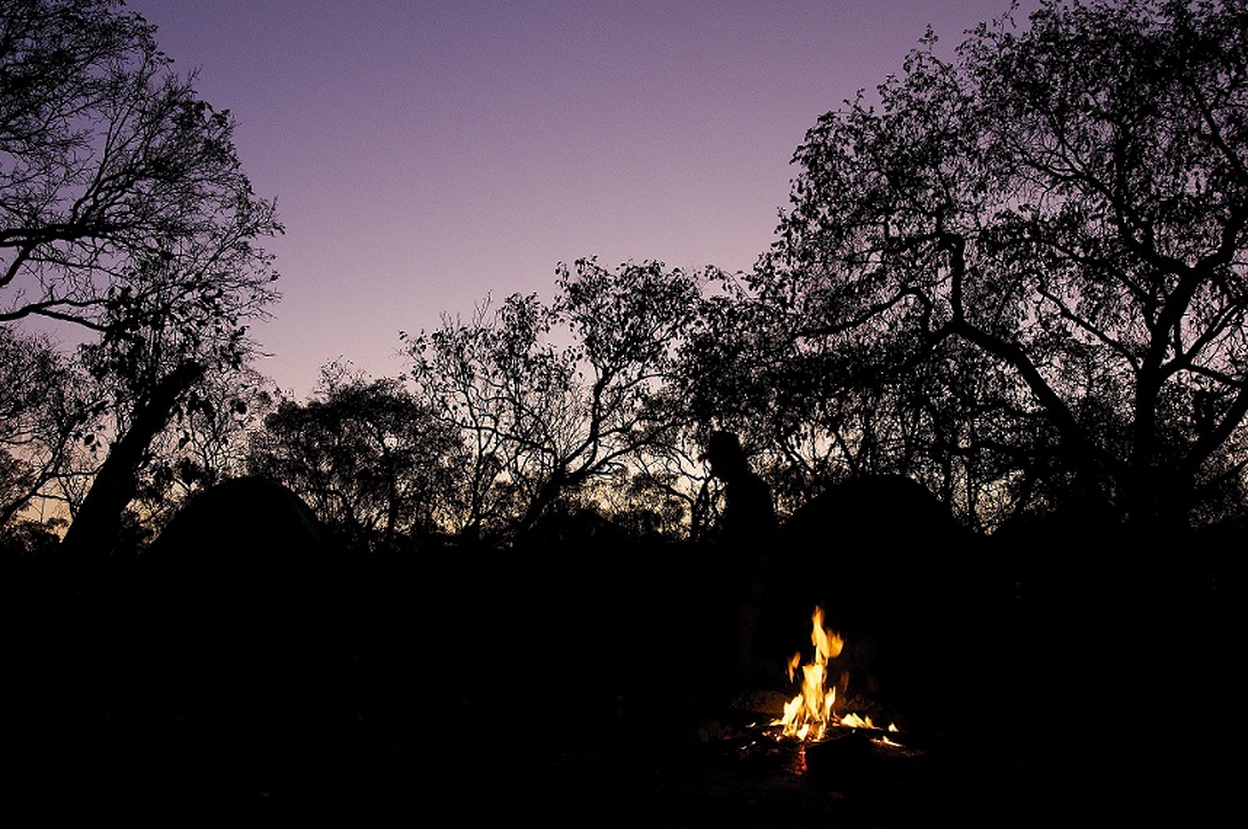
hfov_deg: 53.2
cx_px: 624
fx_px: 1247
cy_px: 414
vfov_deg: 36.8
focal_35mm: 36
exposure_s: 1/40
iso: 1250
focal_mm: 24
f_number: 7.1
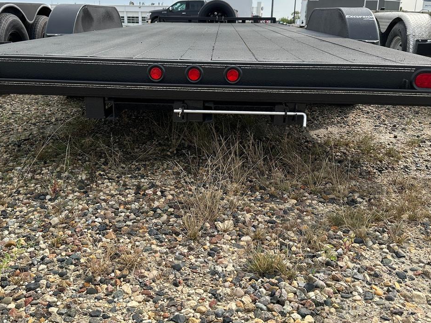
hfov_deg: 55.2
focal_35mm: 33
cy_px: 140
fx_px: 411
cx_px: 190
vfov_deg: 42.8
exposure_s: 1/2110
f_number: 1.78
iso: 80
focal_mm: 6.86
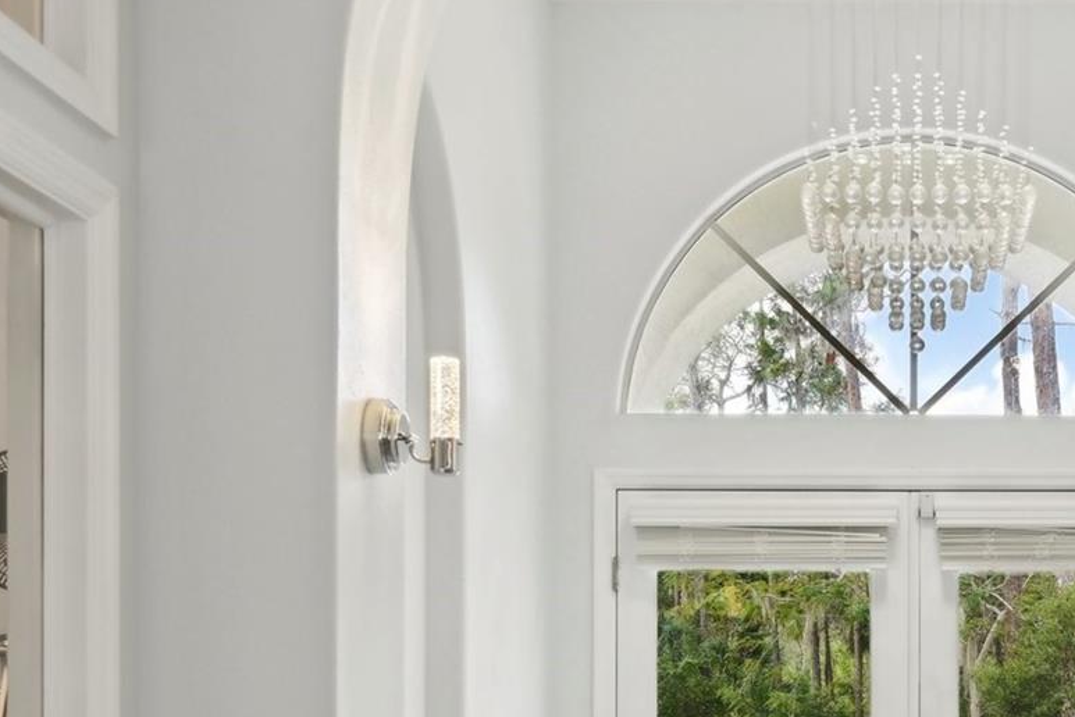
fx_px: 1852
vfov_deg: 21.2
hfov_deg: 31.4
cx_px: 878
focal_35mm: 62
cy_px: 702
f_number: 8
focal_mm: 30
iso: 400
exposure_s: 1/50
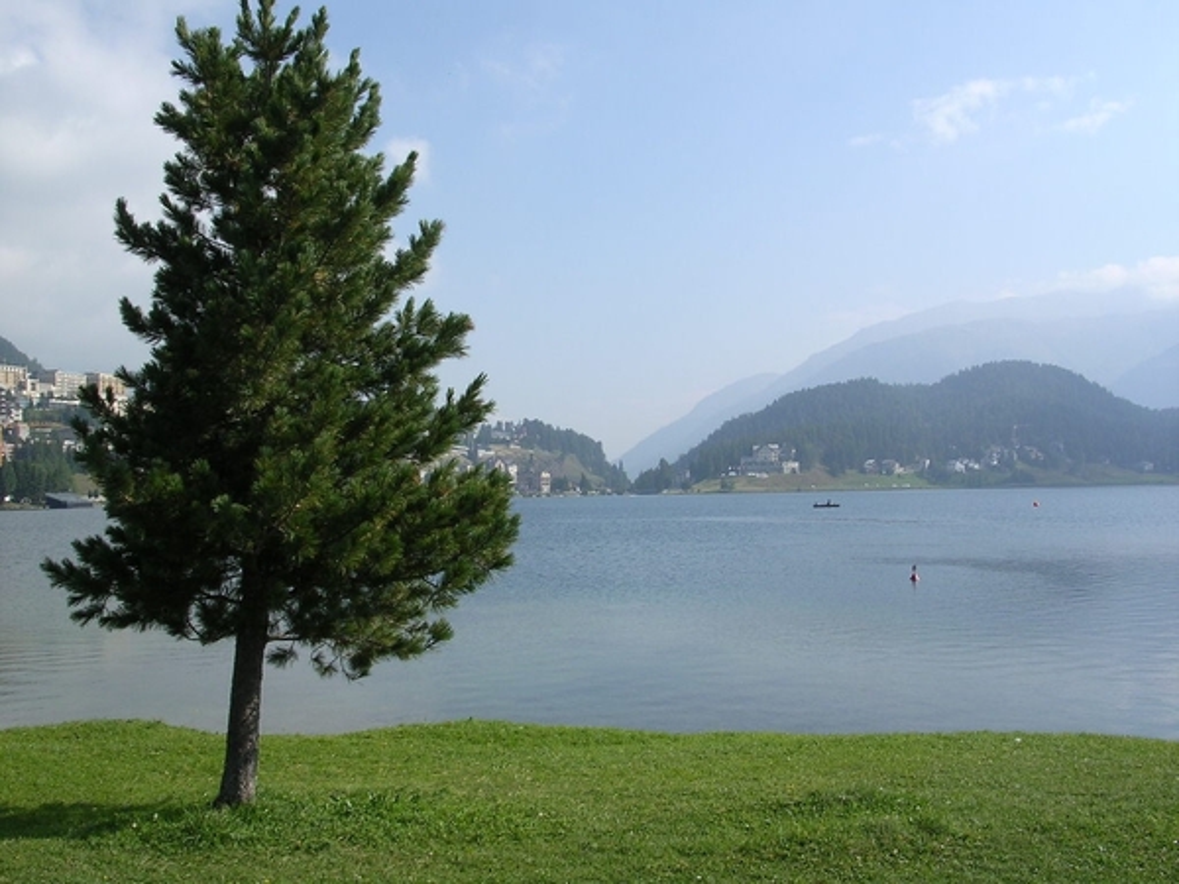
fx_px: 1294
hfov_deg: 49.0
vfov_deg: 37.7
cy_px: 442
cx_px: 590
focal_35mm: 38
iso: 100
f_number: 5.6
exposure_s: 1/300
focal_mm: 5.8
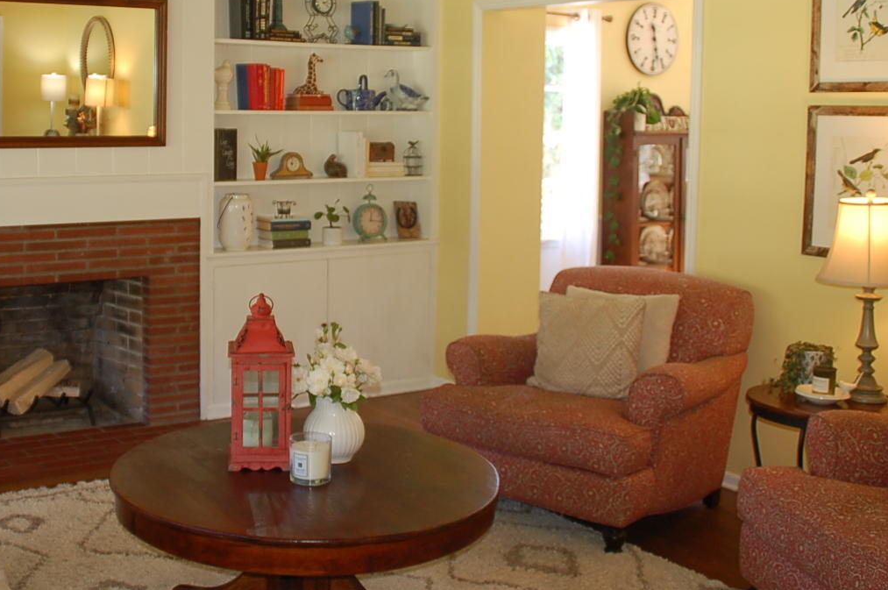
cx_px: 314
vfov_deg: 27.3
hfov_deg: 40.0
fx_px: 1207
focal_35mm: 49
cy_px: 188
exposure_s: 1/60
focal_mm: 22
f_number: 3.8
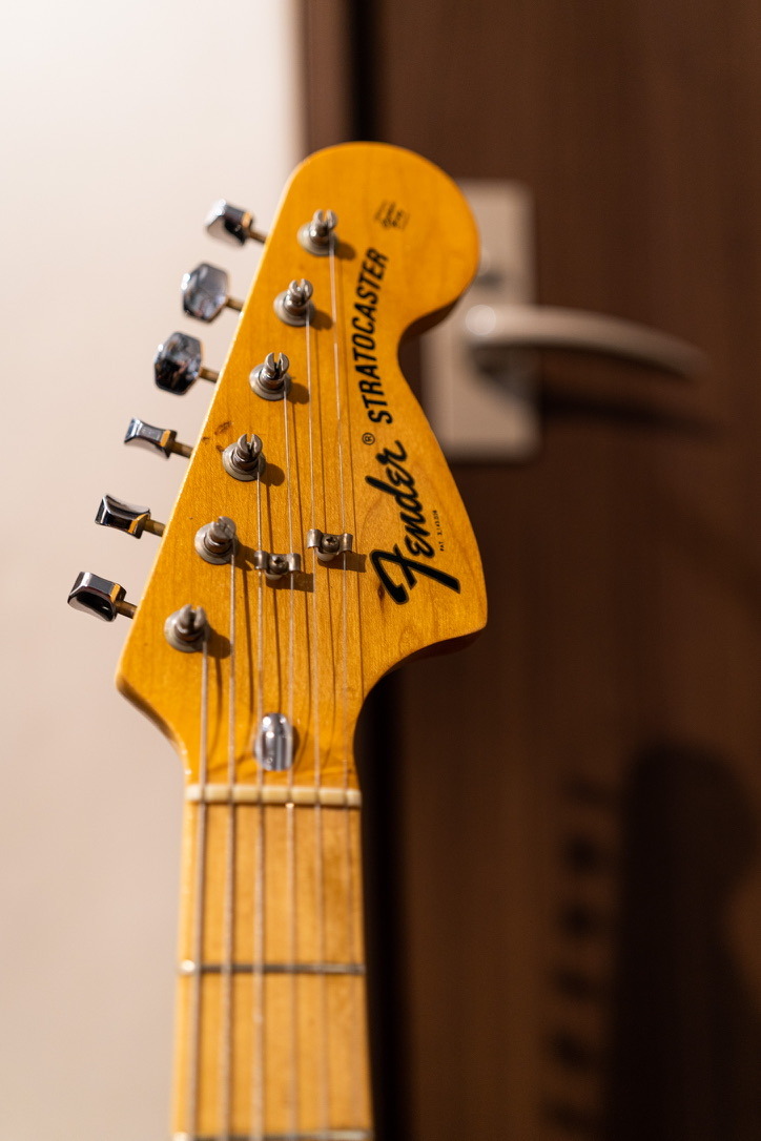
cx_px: 380
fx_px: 1268
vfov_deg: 48.5
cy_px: 570
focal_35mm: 40
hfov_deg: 33.4
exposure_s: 1/40
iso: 640
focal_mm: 40
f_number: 2
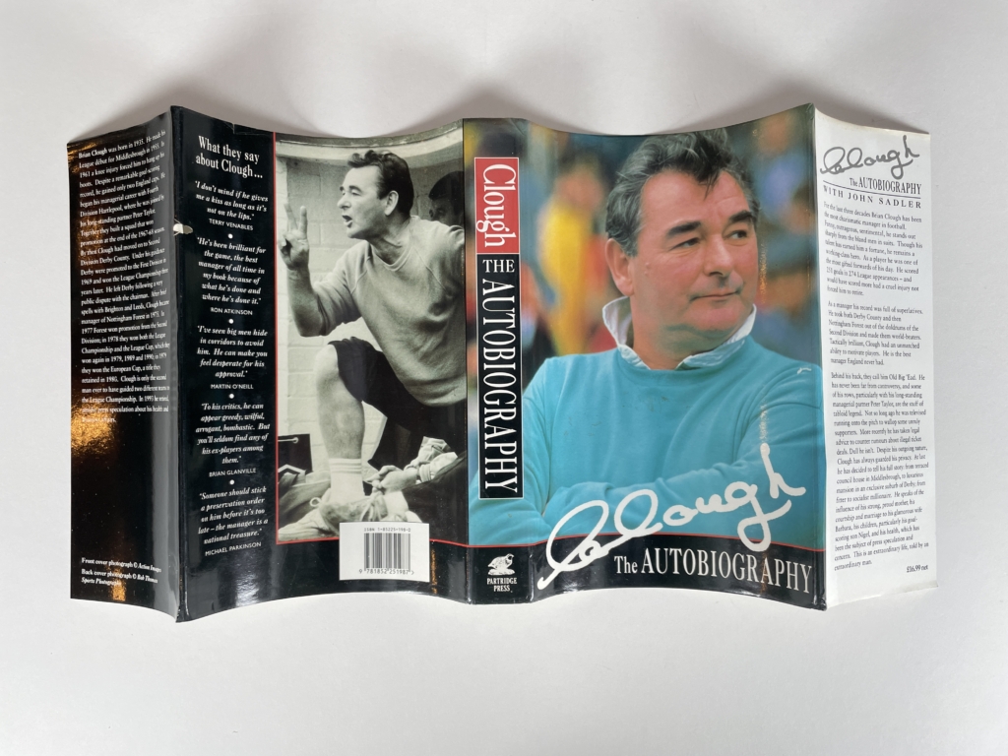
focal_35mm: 26
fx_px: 757
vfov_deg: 53.1
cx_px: 504
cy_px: 378
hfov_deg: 67.3
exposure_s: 1/121
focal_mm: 4.2
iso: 80
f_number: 1.6
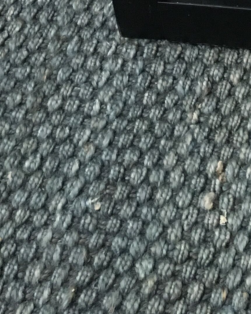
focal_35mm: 106
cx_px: 343
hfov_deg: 13.9
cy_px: -271
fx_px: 985
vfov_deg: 15.3
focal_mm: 4.15
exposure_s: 1/20
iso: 200
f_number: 2.2
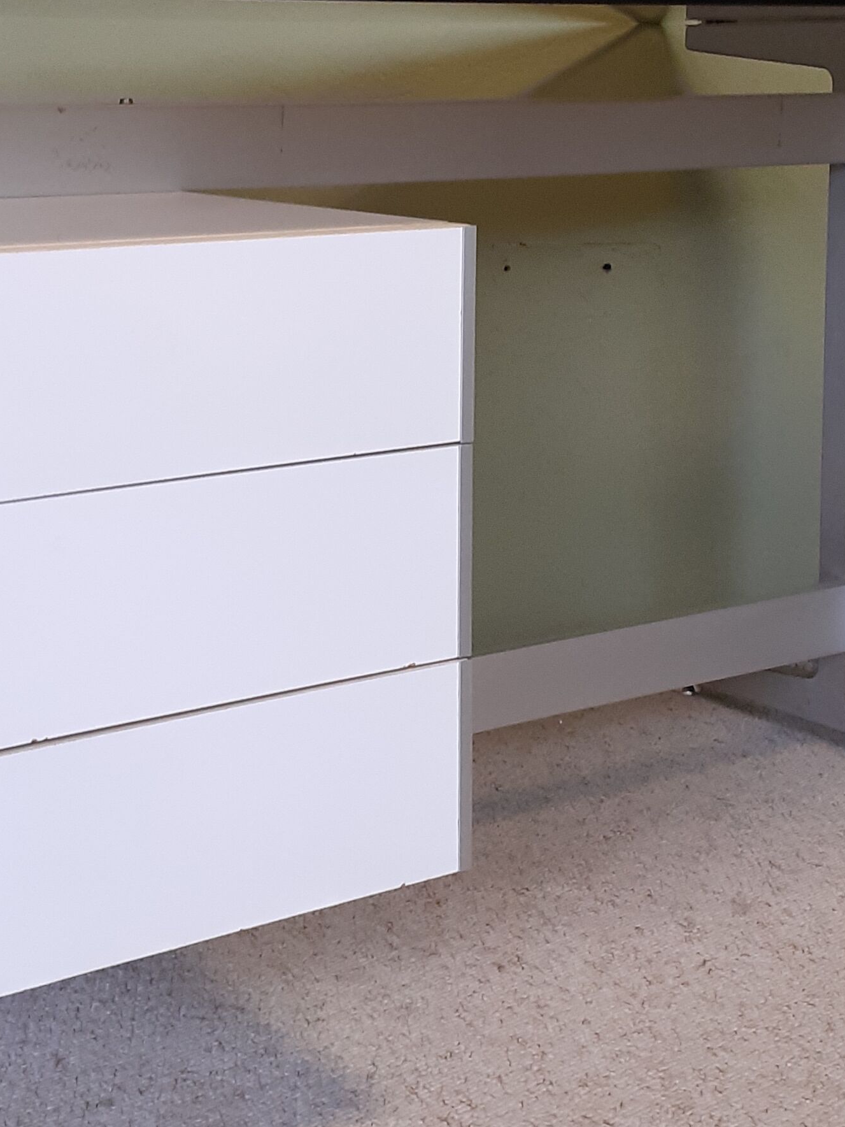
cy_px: 305
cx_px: 301
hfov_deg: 23.2
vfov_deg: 30.3
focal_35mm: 63
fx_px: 2050
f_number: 1.9
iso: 125
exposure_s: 1/50
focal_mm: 3.6
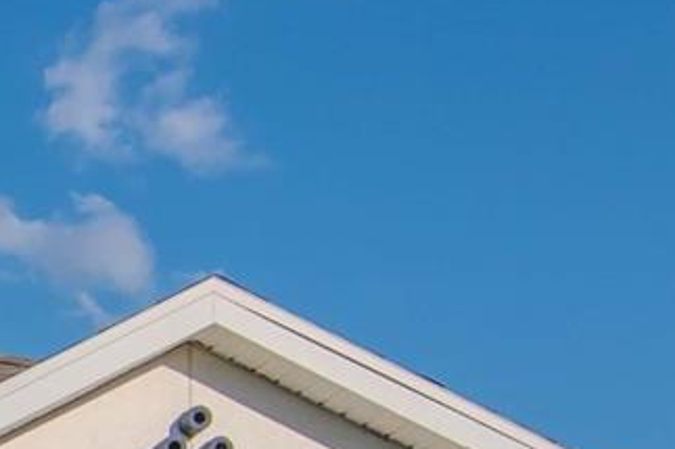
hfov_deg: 15.0
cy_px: 583
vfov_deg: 11.9
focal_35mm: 111
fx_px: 2089
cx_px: -671
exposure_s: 1/1600
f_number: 13
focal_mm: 15
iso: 640
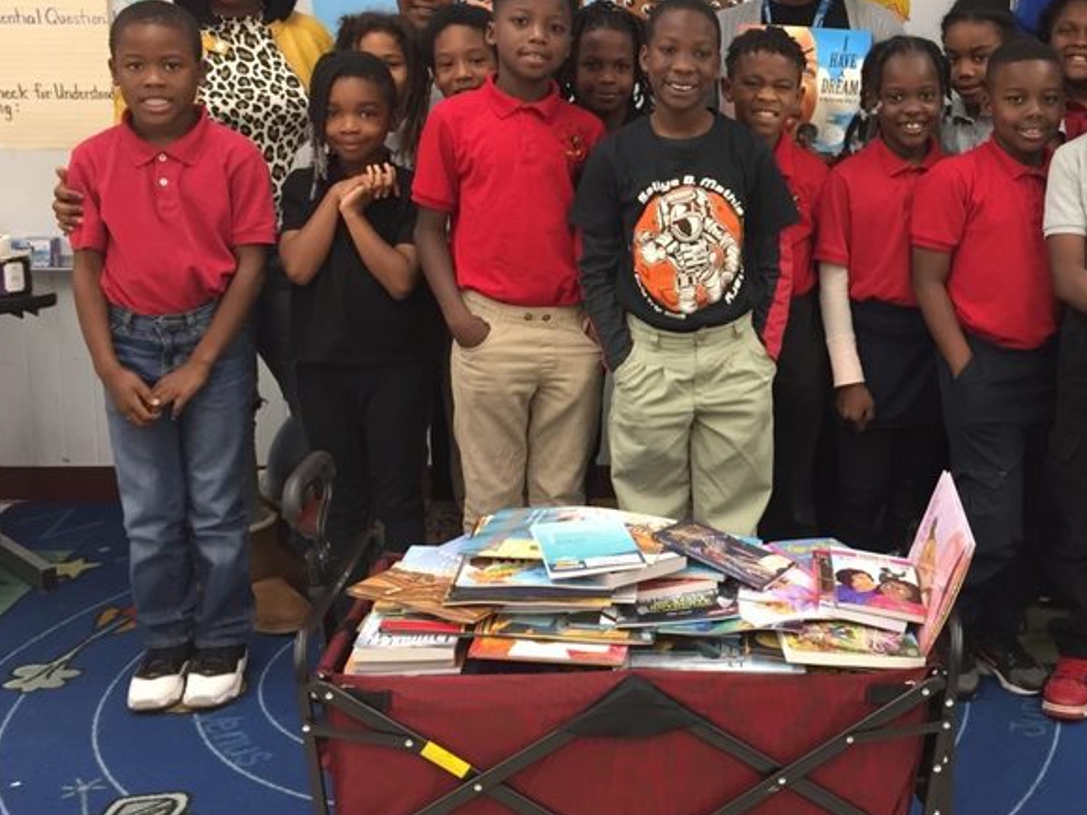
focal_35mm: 50
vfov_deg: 28.9
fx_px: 1570
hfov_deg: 36.9
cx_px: 864
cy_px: 268
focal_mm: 4.15
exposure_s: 1/30
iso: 80
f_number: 2.2
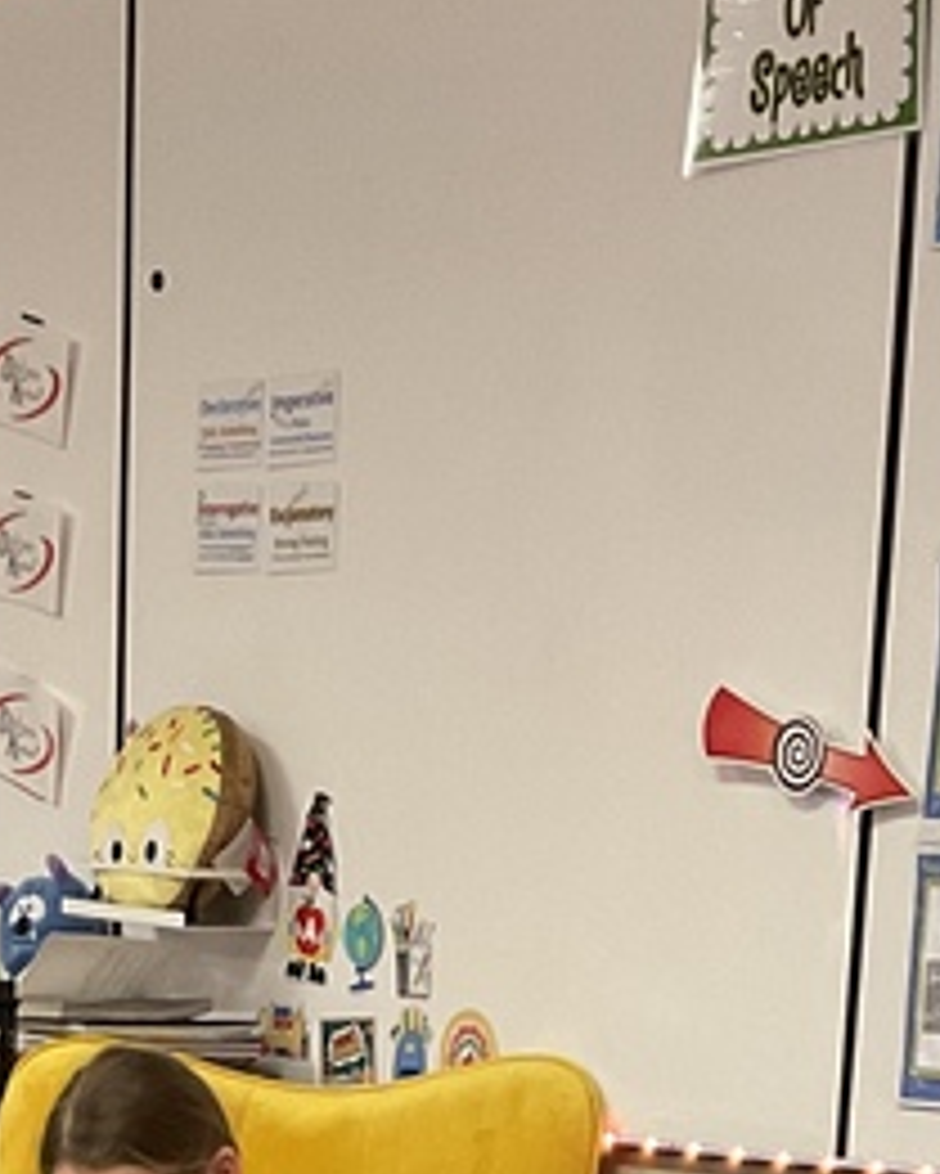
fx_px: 3858
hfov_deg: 13.9
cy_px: 1898
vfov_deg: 15.6
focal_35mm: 111
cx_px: 297
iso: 200
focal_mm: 3
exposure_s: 1/40
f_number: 1.8
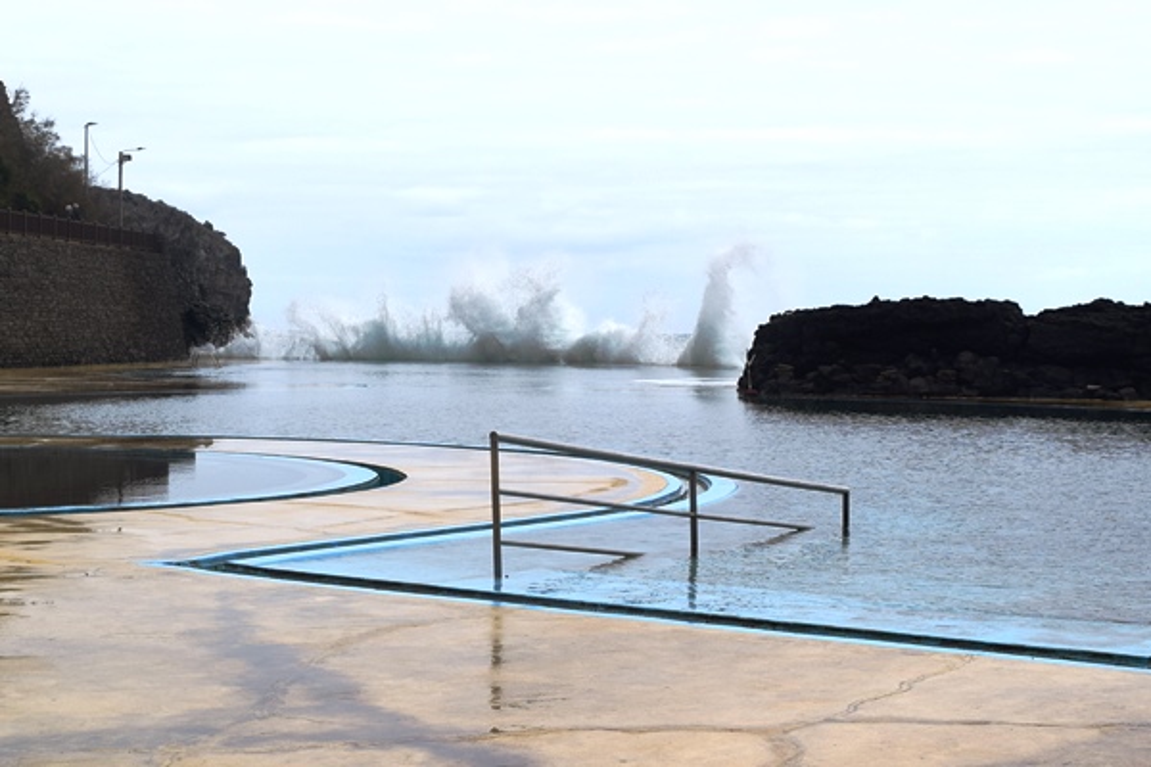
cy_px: 384
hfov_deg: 41.1
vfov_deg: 28.1
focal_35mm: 48
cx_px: 576
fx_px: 1535
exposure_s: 1/400
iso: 200
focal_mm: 32
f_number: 10
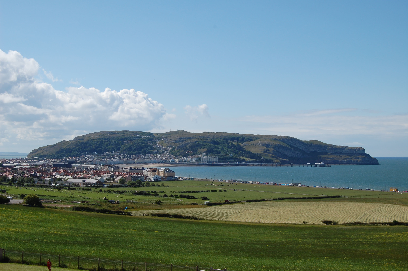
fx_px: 645
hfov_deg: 35.1
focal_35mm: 57
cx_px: 204
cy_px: 136
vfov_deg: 23.7
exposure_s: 1/400
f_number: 10
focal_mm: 38
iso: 200
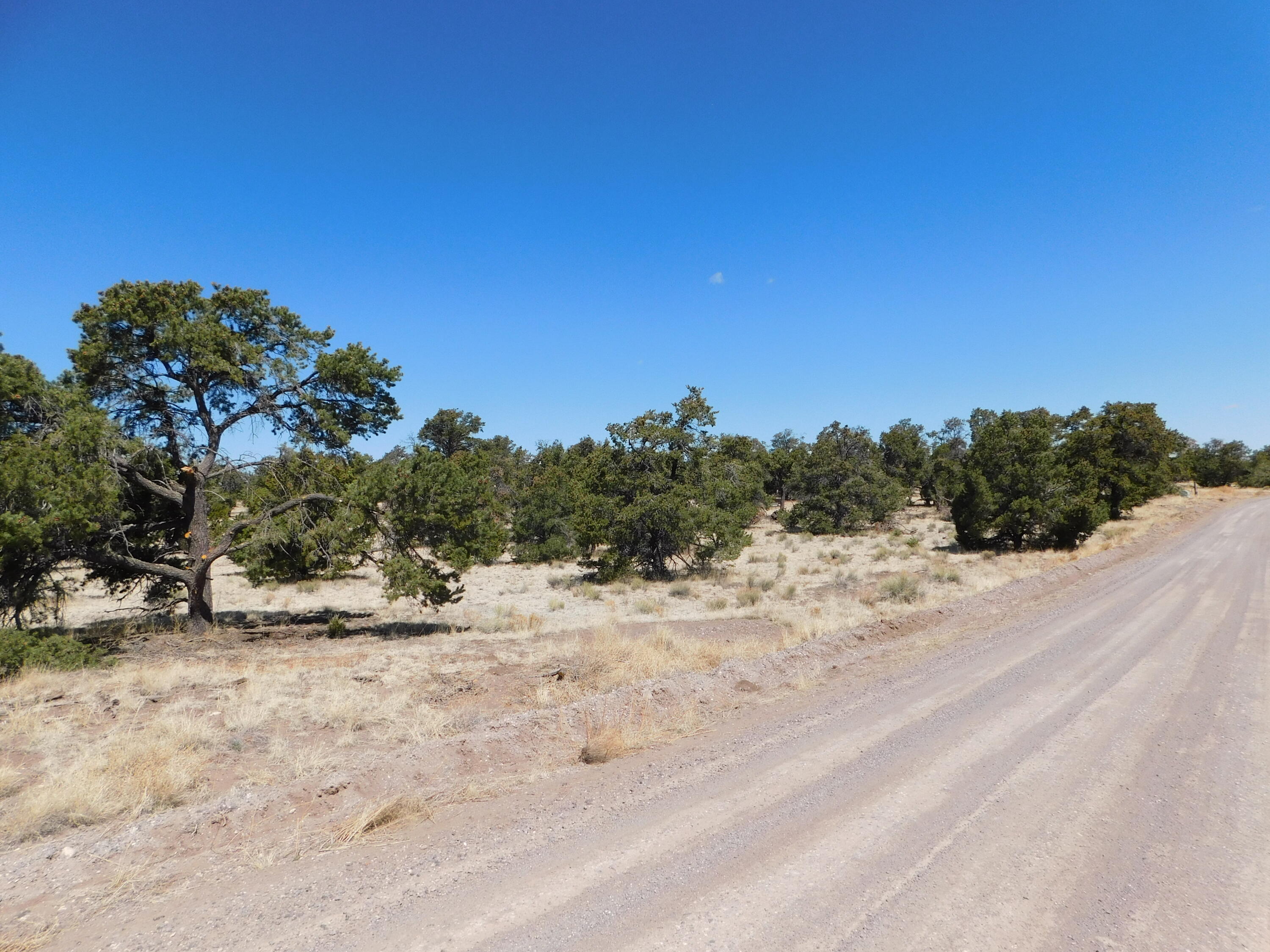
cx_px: 635
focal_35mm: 23
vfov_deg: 58.9
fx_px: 844
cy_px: 476
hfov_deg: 73.9
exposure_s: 1/500
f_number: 6
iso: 125
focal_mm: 4
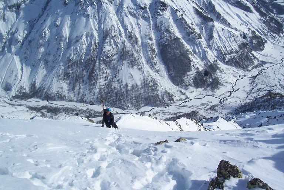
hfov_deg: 55.8
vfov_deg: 38.9
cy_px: 95
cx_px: 142
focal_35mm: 34
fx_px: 268
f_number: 5.6
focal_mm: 5.6
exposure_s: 1/1500
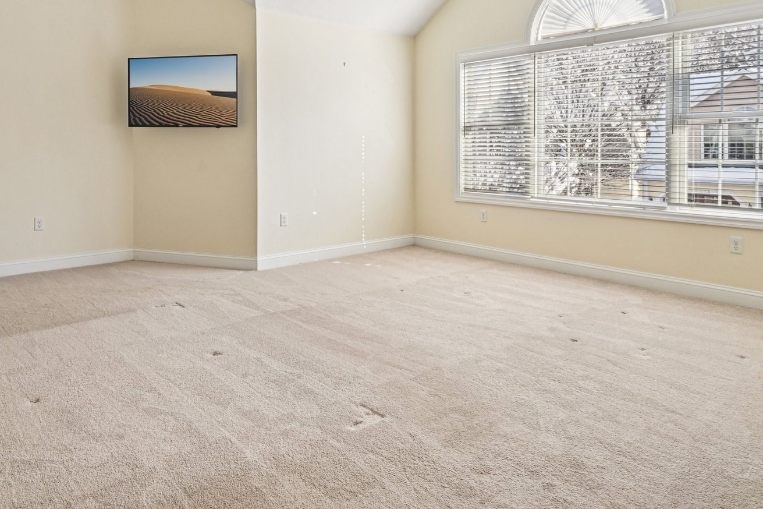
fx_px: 530
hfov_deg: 71.2
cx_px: 328
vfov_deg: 49.8
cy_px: 148
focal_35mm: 25
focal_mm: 16
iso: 400
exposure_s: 1/250
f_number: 8
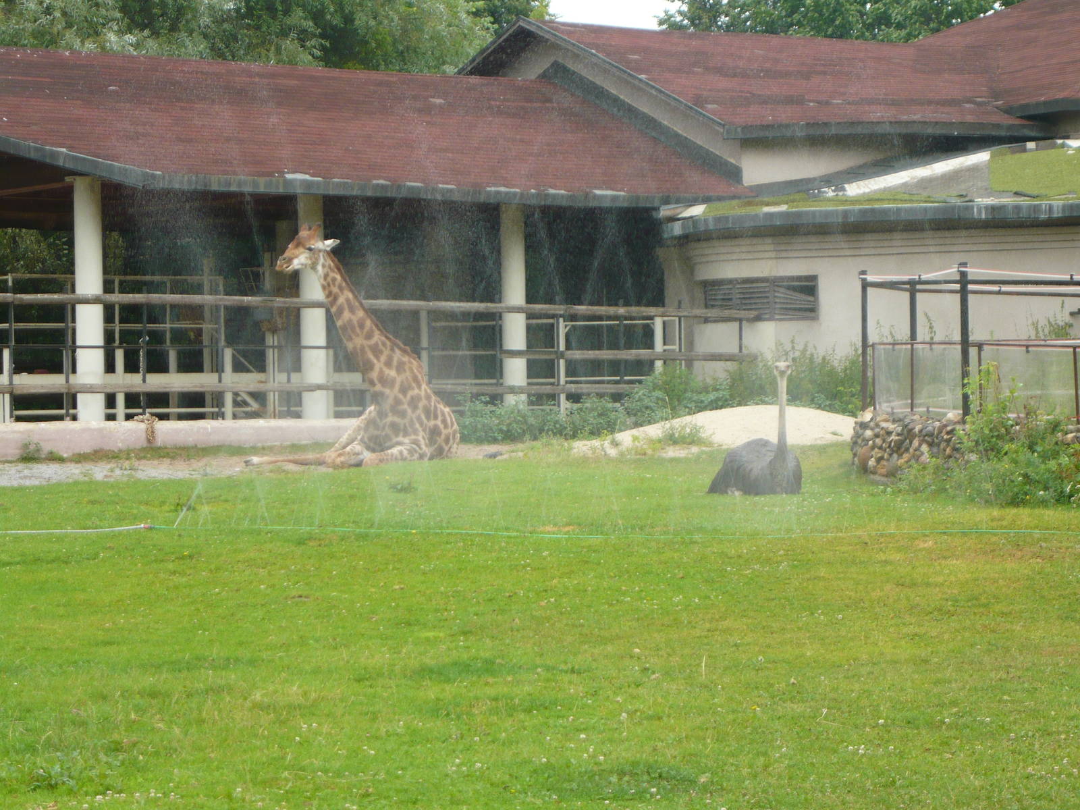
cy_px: 405
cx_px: 540
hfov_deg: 19.6
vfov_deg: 14.8
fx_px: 3120
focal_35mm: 100
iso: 160
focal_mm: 16.5
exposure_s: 1/125
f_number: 5.1
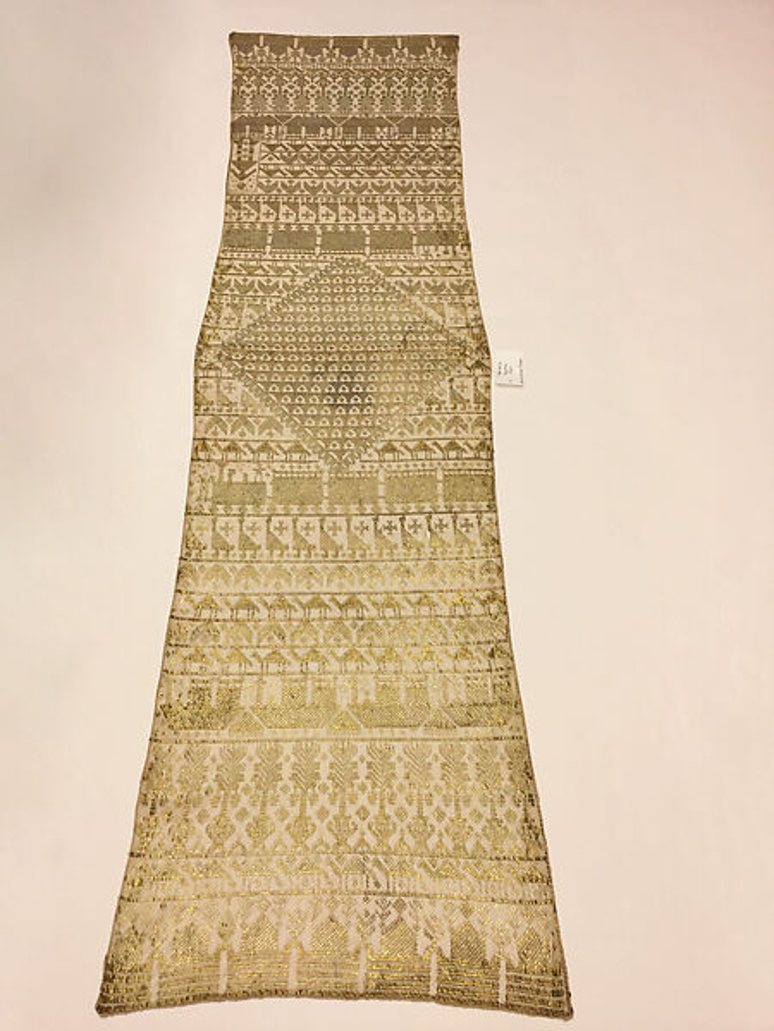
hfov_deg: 45.4
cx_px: 387
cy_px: 516
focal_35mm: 31
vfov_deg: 58.4
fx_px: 924
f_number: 2.4
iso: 40
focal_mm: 3.3
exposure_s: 1/120
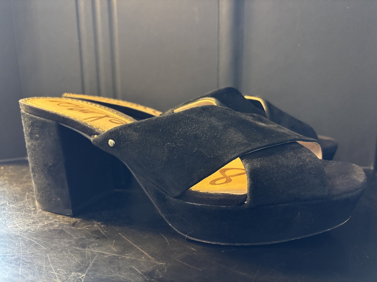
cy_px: 141
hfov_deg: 67.3
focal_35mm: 26
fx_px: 283
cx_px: 188
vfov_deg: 53.1
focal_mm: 5.96
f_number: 1.6
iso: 500
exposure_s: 1/30
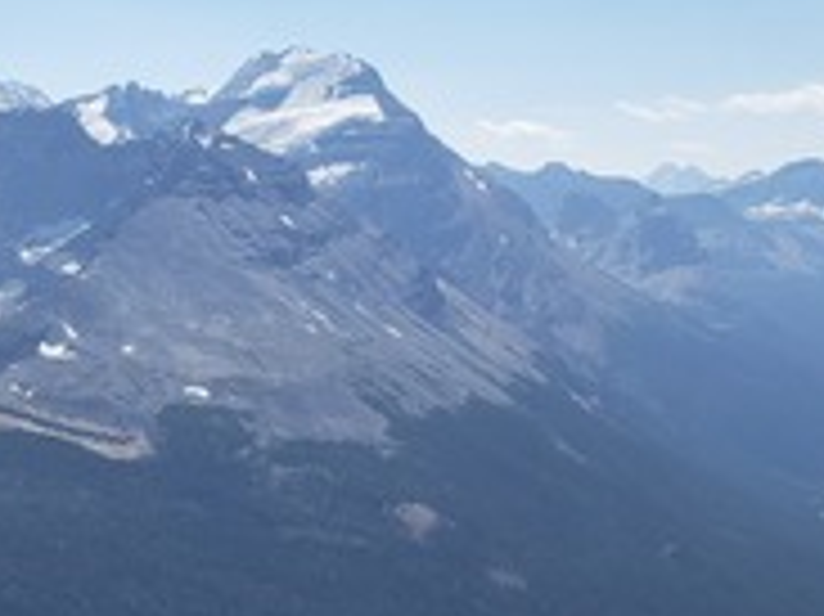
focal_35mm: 71
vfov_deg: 20.7
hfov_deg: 24.3
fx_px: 1689
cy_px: 250
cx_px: -221
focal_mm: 4.3
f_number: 2.4
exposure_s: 1/1951
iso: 50
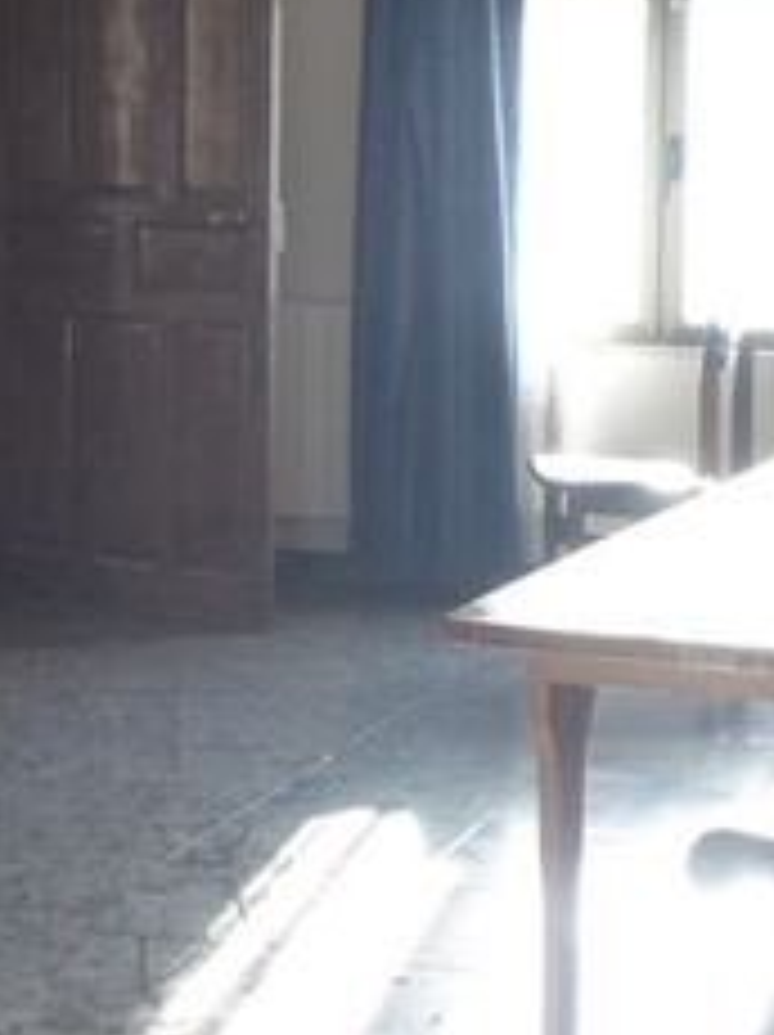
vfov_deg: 22.0
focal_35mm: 89
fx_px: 2658
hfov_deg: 16.6
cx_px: 421
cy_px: 360
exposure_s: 1/60
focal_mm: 5
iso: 800
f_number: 3.5
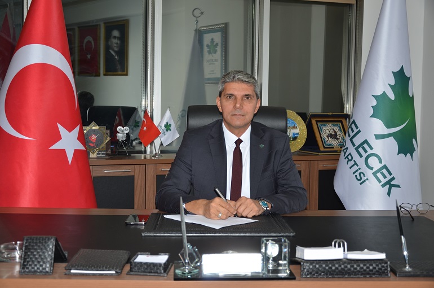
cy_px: 144
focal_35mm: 45
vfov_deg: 29.7
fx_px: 541
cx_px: 217
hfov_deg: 43.7
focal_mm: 30
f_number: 4.2
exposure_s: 1/60
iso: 200
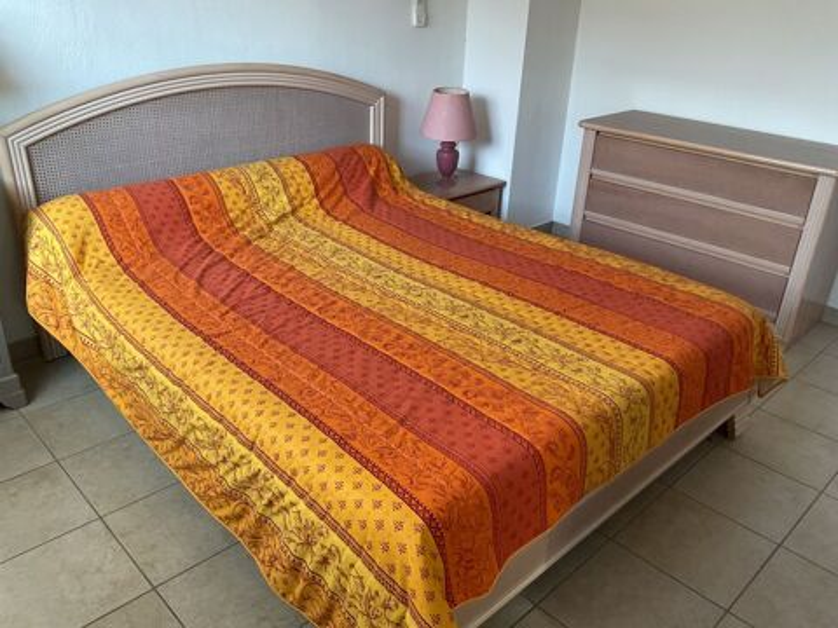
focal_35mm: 29
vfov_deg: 48.2
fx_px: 702
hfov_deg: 61.7
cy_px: 314
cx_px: 419
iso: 64
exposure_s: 1/60
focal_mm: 3
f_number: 1.8
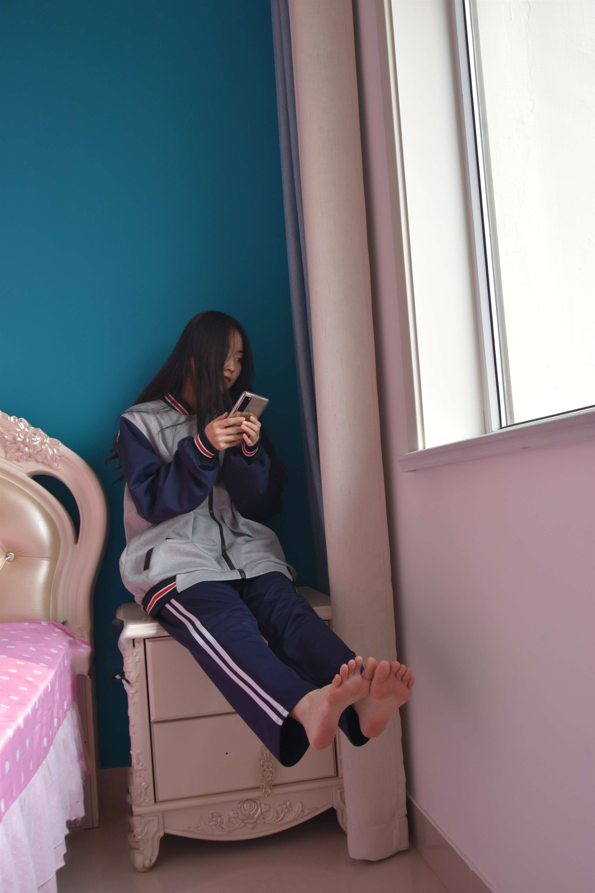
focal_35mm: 33
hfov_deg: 40.0
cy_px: 446
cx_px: 298
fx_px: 818
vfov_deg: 57.2
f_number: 5.6
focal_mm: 22
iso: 400
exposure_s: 1/250
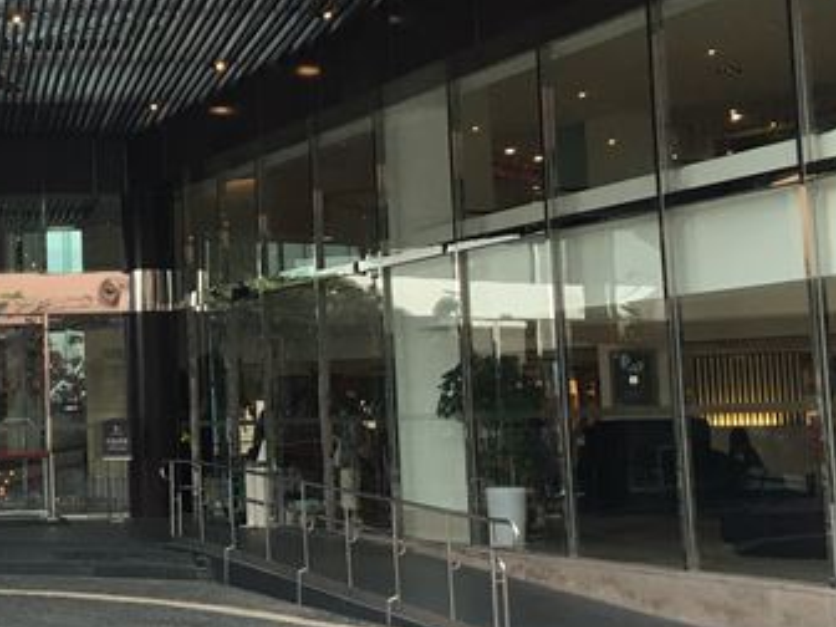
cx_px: 47
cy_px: 249
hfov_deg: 27.0
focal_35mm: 69
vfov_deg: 21.3
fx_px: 1666
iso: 25
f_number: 2.2
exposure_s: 1/40
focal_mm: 4.15
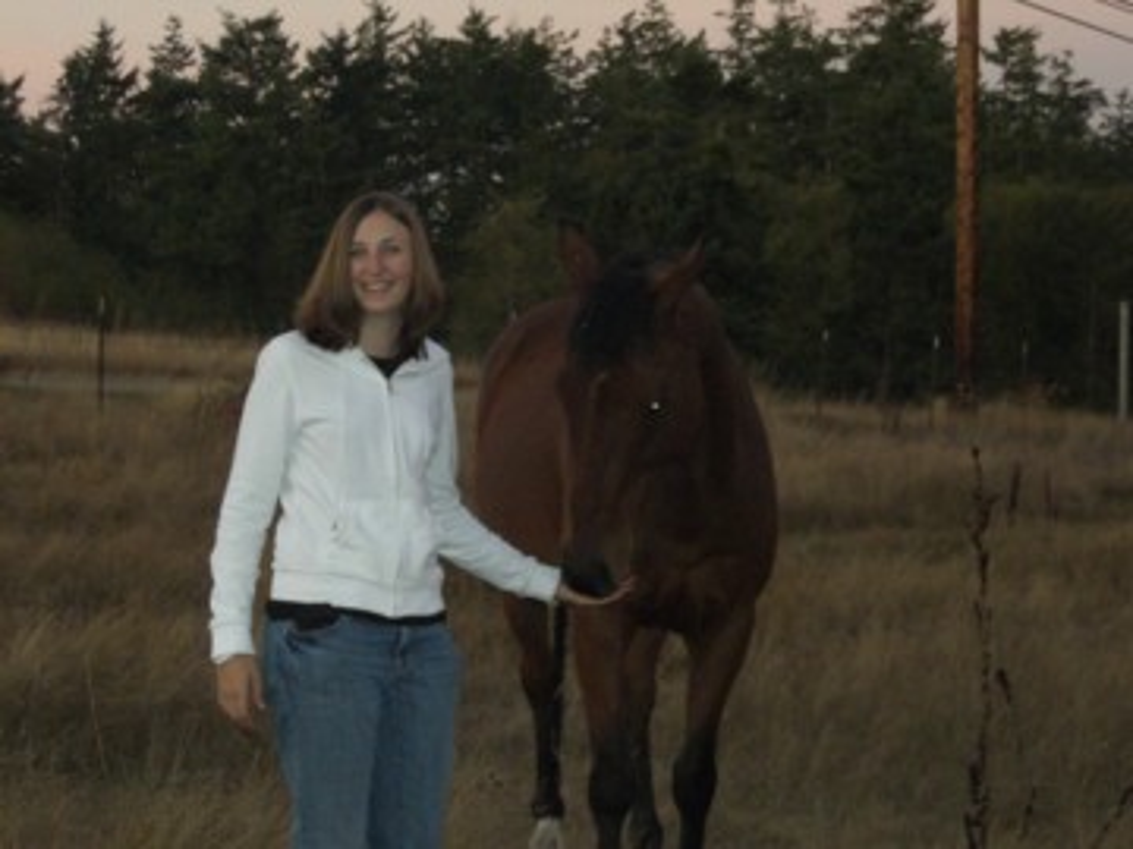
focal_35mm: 80
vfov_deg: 18.4
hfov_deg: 24.4
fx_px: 2618
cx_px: 566
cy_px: 424
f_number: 4.4
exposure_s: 1/60
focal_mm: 13.23
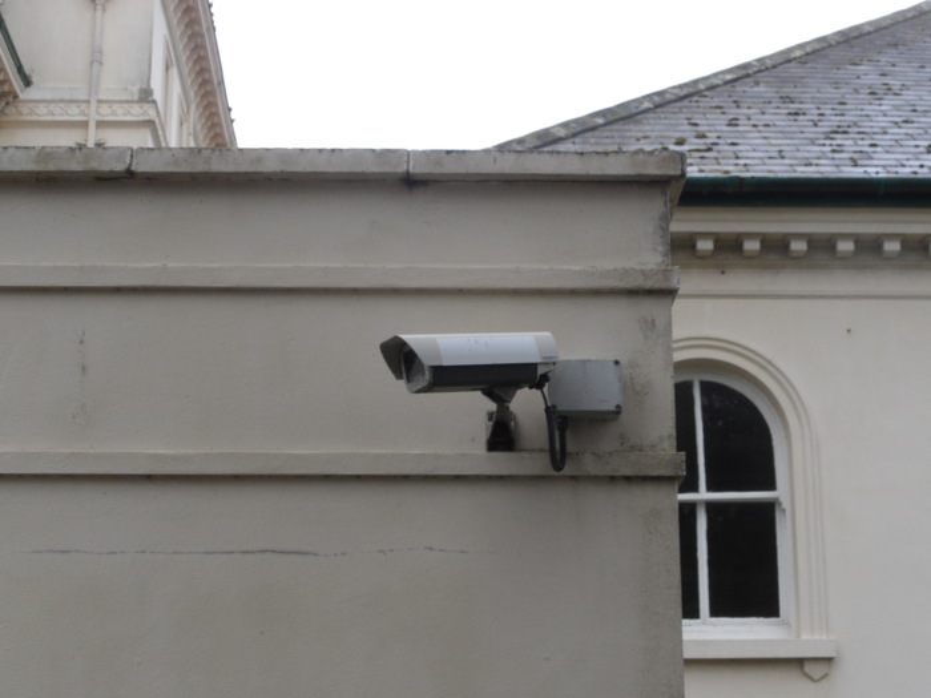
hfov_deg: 24.4
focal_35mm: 80
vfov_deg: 18.4
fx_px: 2152
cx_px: 466
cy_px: 349
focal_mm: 13.2
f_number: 6
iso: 80
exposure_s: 1/250
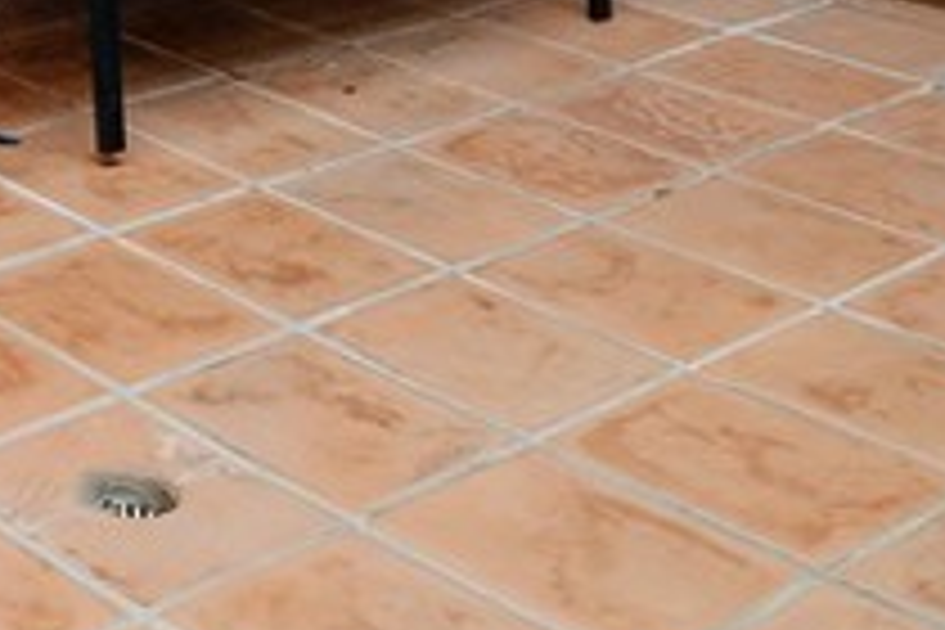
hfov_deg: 21.3
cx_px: -522
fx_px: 2047
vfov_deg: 14.4
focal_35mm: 78
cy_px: -650
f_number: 11
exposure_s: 1/15
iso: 250
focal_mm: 16
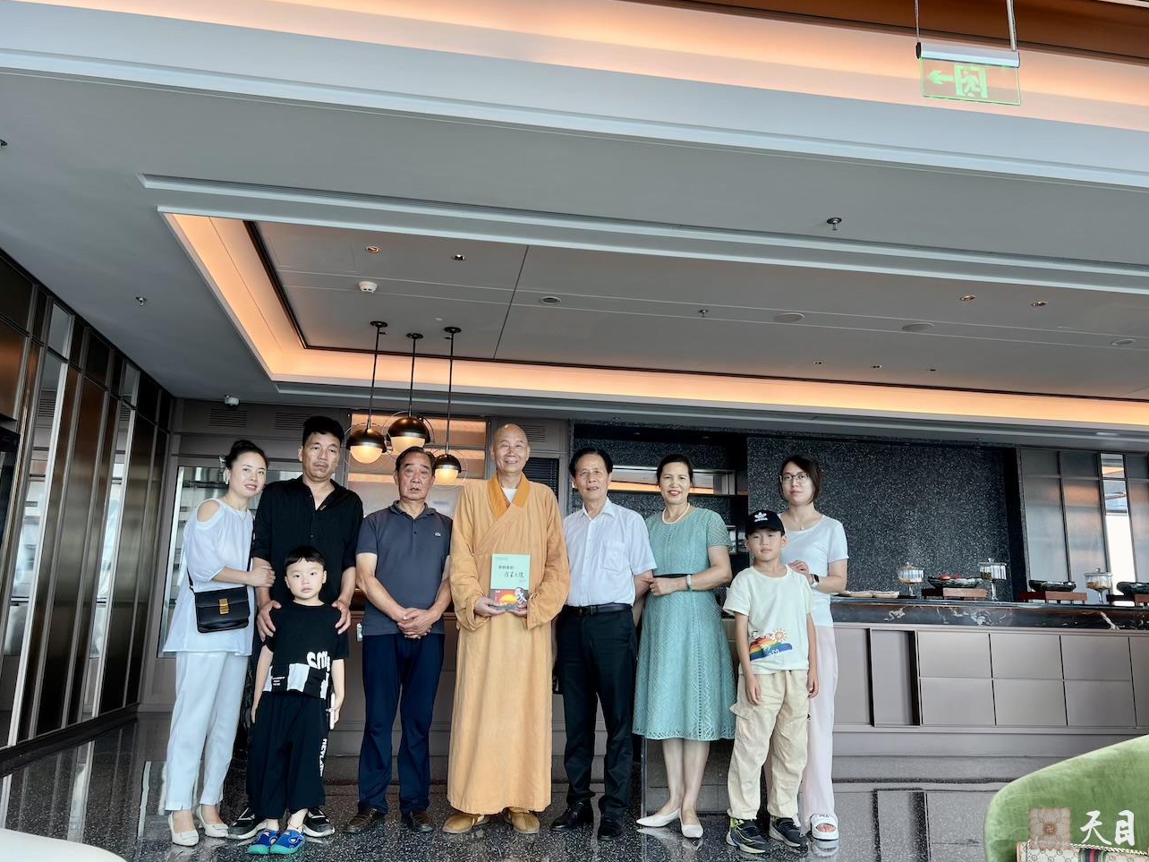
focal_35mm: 27
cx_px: 564
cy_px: 424
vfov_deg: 51.4
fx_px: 896
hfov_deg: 65.3
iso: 32
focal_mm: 5.7
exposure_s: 1/126
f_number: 1.5
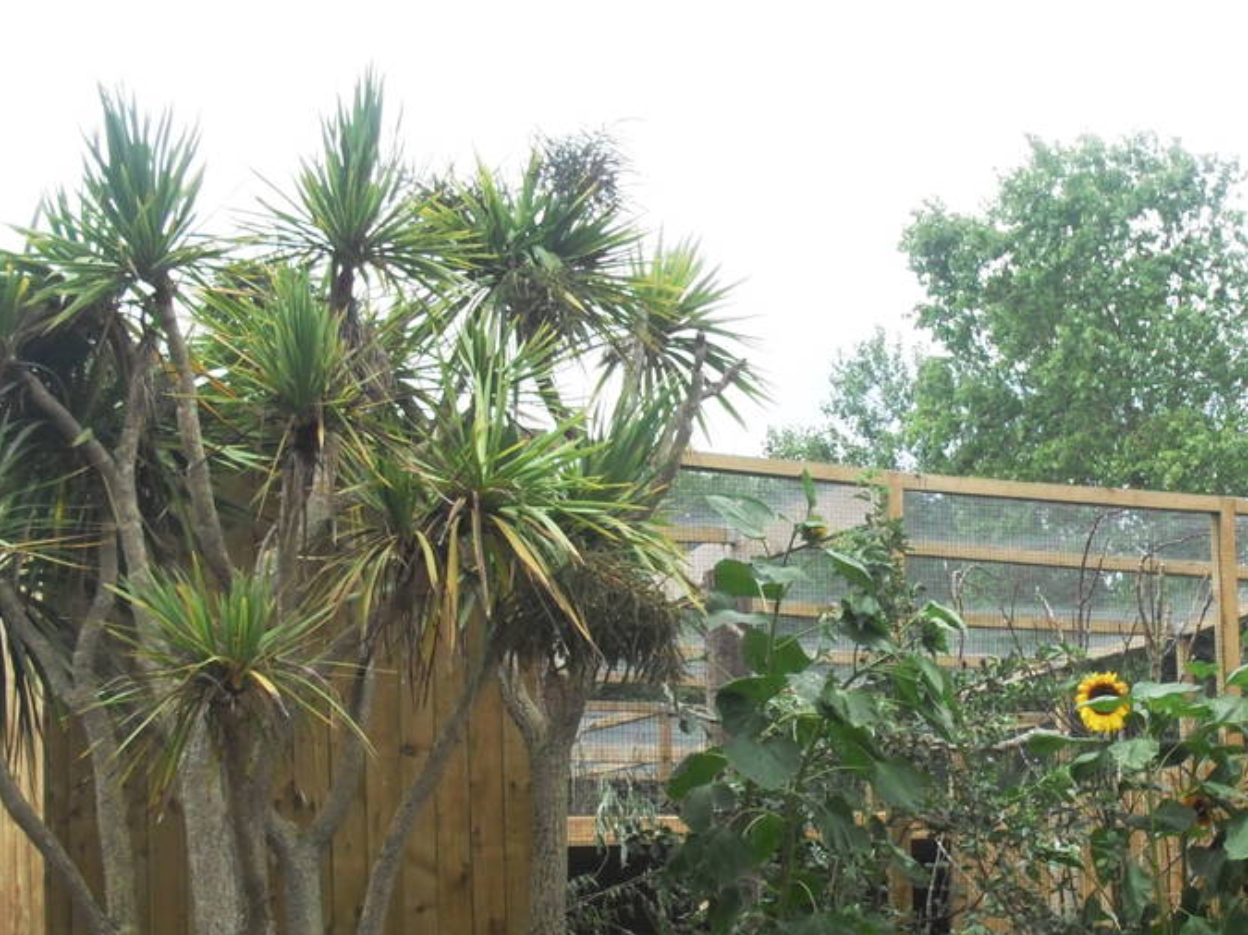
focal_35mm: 83
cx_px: 1181
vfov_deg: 17.6
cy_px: 758
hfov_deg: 22.8
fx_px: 2992
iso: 100
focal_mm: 6.3
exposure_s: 1/500
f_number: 3.2
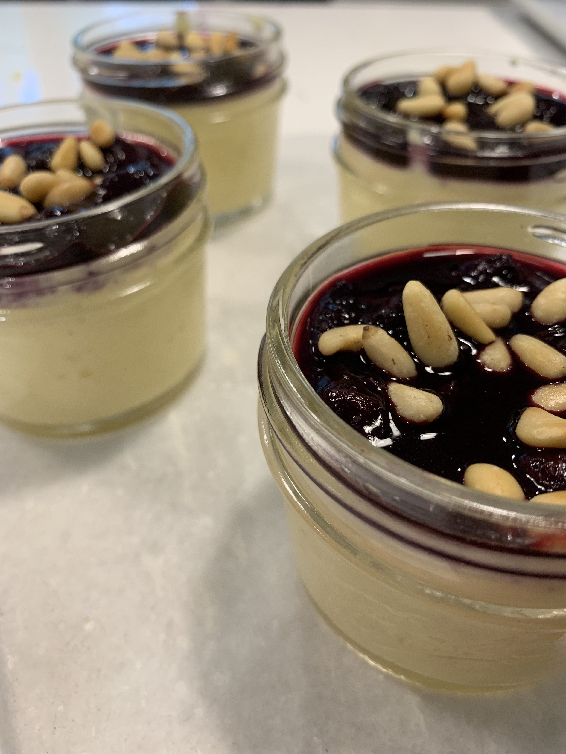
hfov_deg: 53.1
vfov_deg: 67.3
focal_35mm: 26
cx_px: 283
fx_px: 567
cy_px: 377
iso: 100
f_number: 1.8
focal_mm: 4.25
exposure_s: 1/60
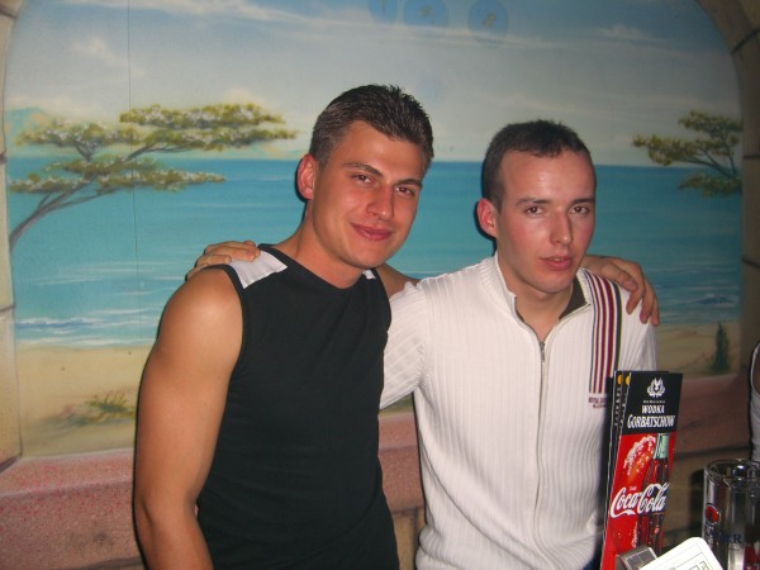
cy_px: 285
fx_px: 834
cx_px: 380
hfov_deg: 49.0
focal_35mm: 38
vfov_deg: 37.7
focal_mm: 7.9
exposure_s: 1/60
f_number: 2.8
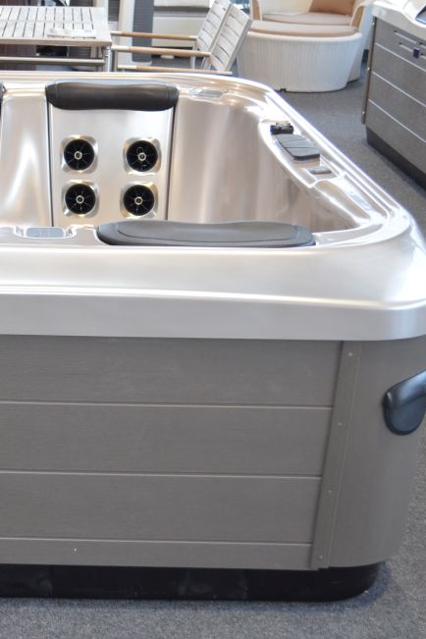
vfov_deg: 29.2
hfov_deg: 19.2
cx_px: 4
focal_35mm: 69
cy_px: 322
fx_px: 1225
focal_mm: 30
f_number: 4.5
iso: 1600
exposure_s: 1/60
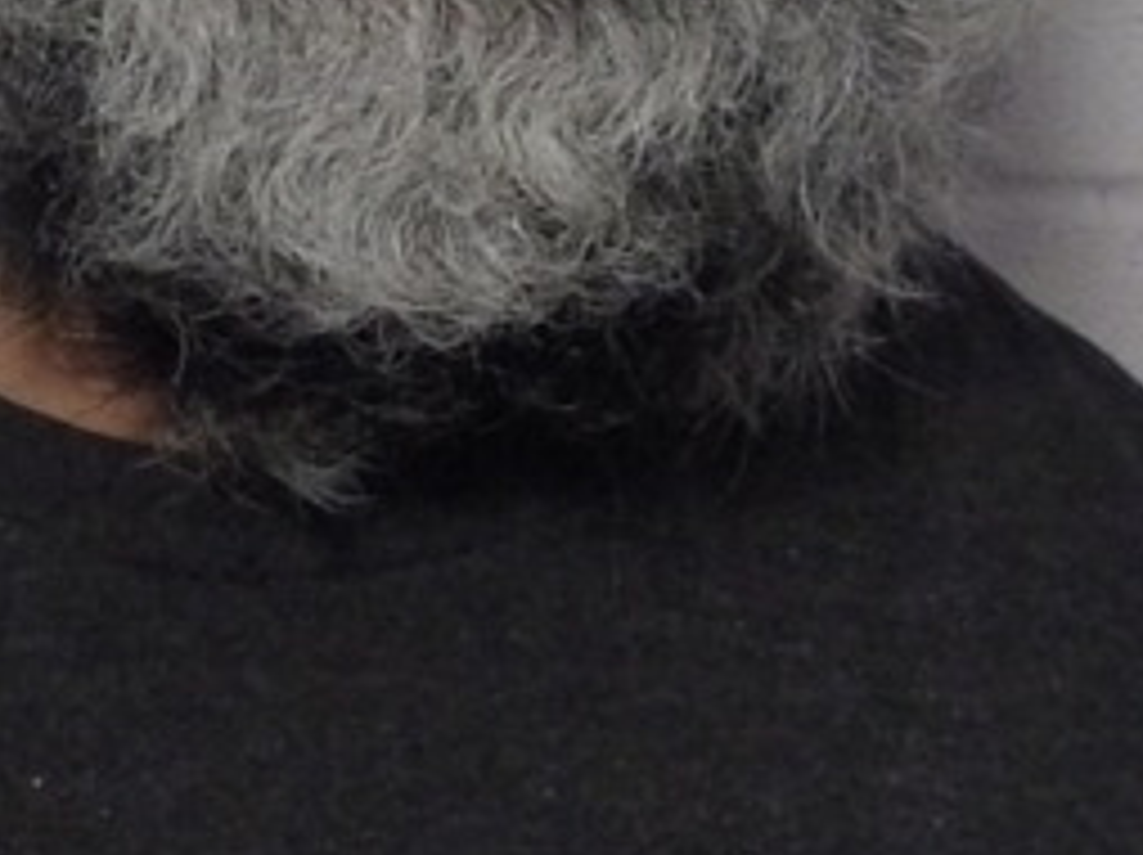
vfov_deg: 13.2
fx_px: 3596
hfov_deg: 17.8
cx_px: 135
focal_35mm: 109
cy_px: -207
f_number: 3
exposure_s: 1/60
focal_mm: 4.9
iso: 800
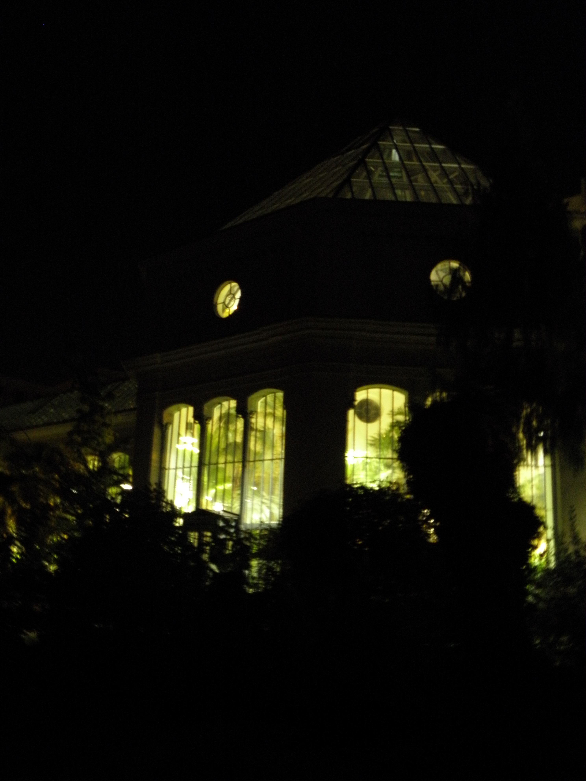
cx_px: 293
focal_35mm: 37
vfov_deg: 50.1
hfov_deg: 38.7
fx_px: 835
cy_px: 390
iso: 400
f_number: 3.5
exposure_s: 1/2
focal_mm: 6.64
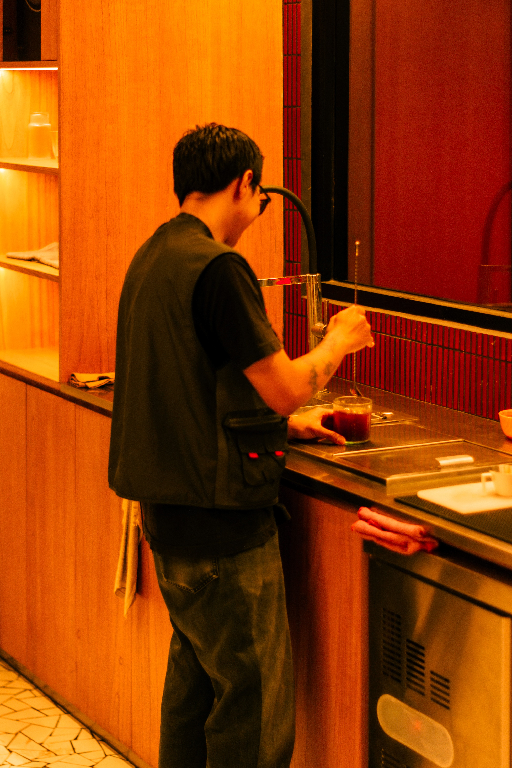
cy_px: 384
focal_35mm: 75
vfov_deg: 27.0
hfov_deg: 18.2
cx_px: 256
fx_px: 1600
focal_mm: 50
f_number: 1.8
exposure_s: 1/100
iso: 500
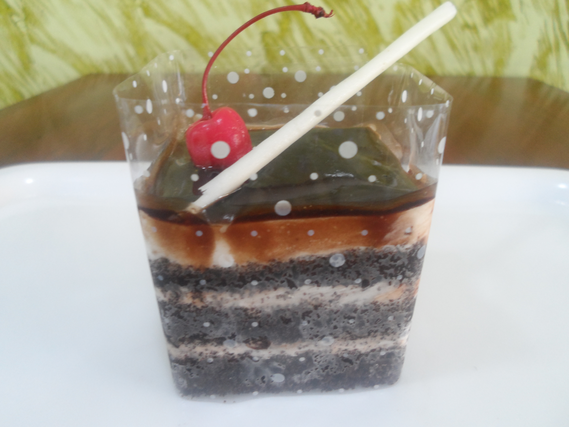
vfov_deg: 54.9
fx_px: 411
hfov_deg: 69.4
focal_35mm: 25
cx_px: 284
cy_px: 214
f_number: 2.5
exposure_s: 1/30
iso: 160
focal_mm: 4.5
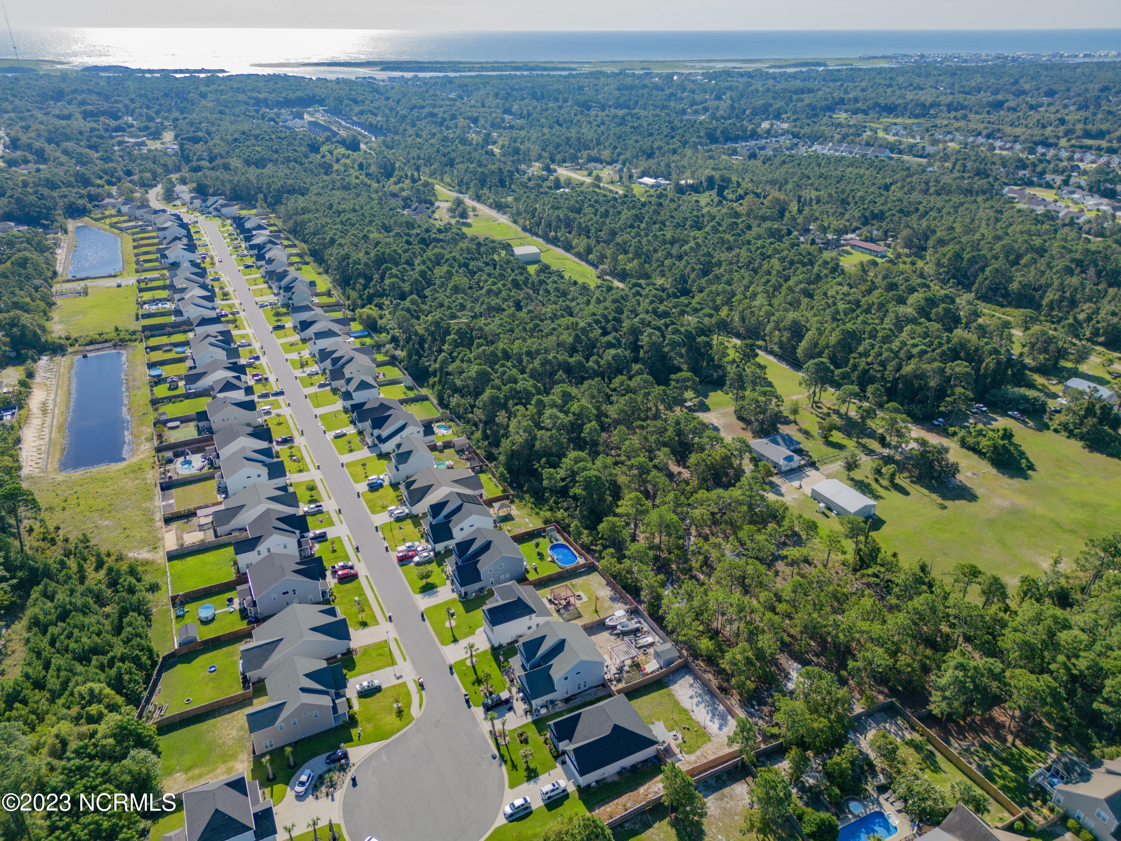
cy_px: 420
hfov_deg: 71.6
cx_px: 560
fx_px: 777
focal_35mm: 24
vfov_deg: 56.8
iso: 150
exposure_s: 1/2000
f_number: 1.7
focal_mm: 6.72
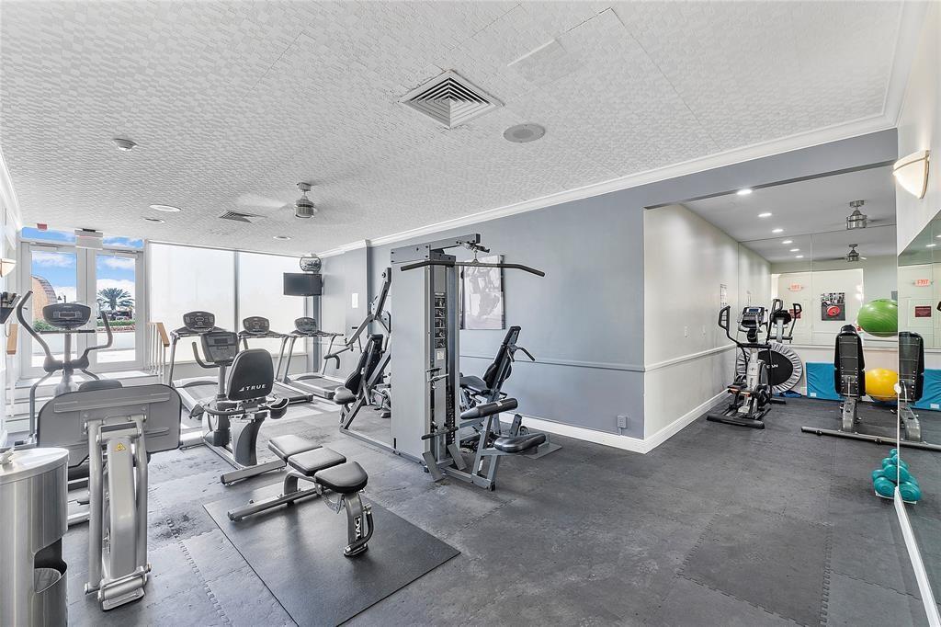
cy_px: 314
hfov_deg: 100.4
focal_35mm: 15
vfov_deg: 77.3
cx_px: 470
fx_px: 392
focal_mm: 10
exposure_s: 1/6
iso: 160
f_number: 11
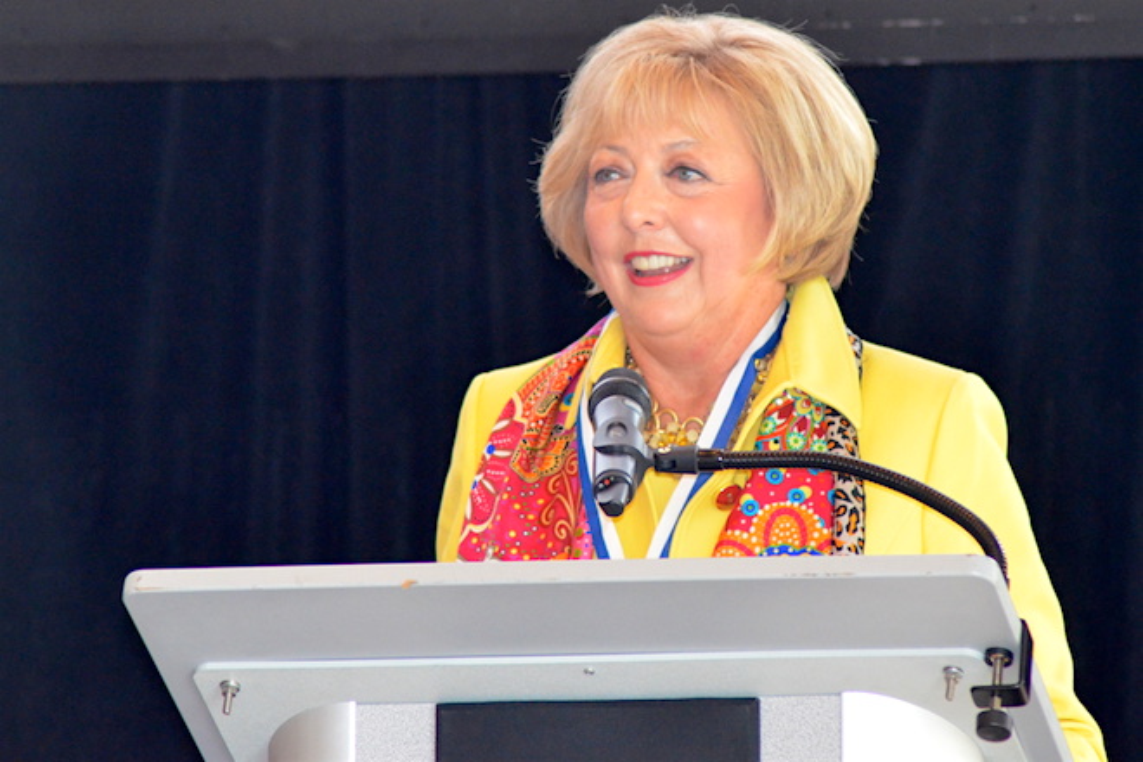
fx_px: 8096
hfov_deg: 8.1
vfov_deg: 5.4
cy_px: 381
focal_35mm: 255
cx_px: 572
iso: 3200
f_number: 4.5
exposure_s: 1/60
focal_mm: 170
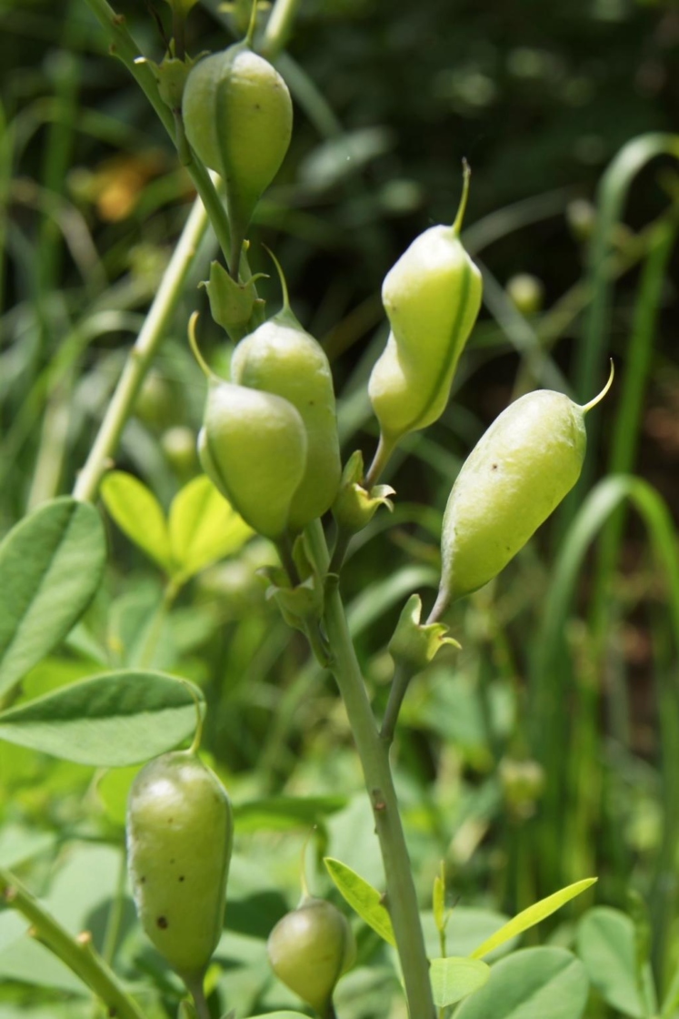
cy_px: 510
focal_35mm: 42
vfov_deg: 46.4
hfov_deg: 31.9
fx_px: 1188
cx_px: 340
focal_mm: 28
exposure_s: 1/125
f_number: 6.3
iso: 100
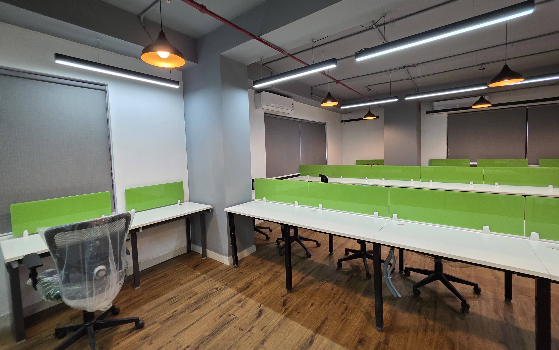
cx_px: 275
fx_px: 213
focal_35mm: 14
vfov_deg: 78.6
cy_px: 168
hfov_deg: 105.3
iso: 160
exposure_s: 1/100
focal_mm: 2.2
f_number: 1.9
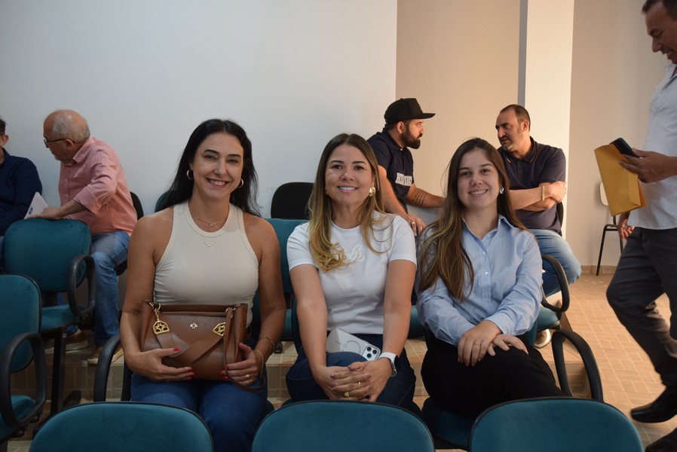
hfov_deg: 53.1
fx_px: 677
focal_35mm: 36
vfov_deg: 36.9
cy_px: 226
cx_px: 338
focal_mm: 24
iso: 560
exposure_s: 1/60
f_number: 4
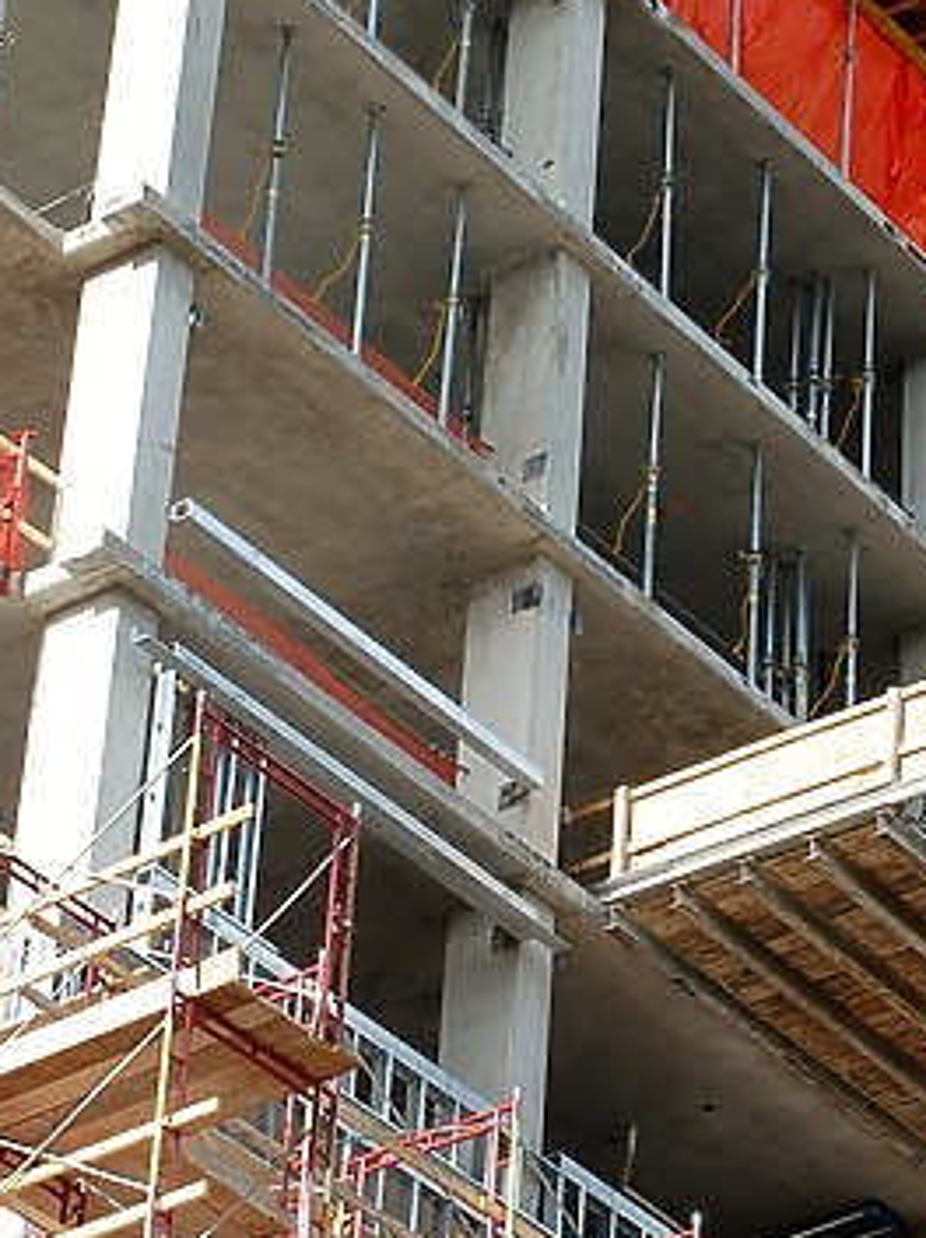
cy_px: 698
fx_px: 5253
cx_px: 731
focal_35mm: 147
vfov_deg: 13.4
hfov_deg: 10.0
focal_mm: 40
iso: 360
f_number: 10
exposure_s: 1/250
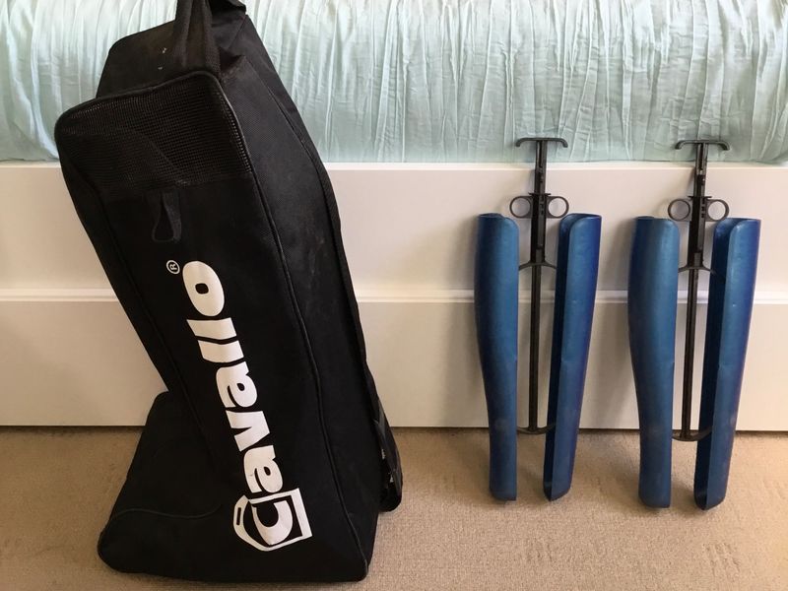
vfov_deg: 45.4
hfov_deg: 58.4
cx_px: 394
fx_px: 706
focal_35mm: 31
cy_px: 296
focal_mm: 3.3
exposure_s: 1/33
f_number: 2.4
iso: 50
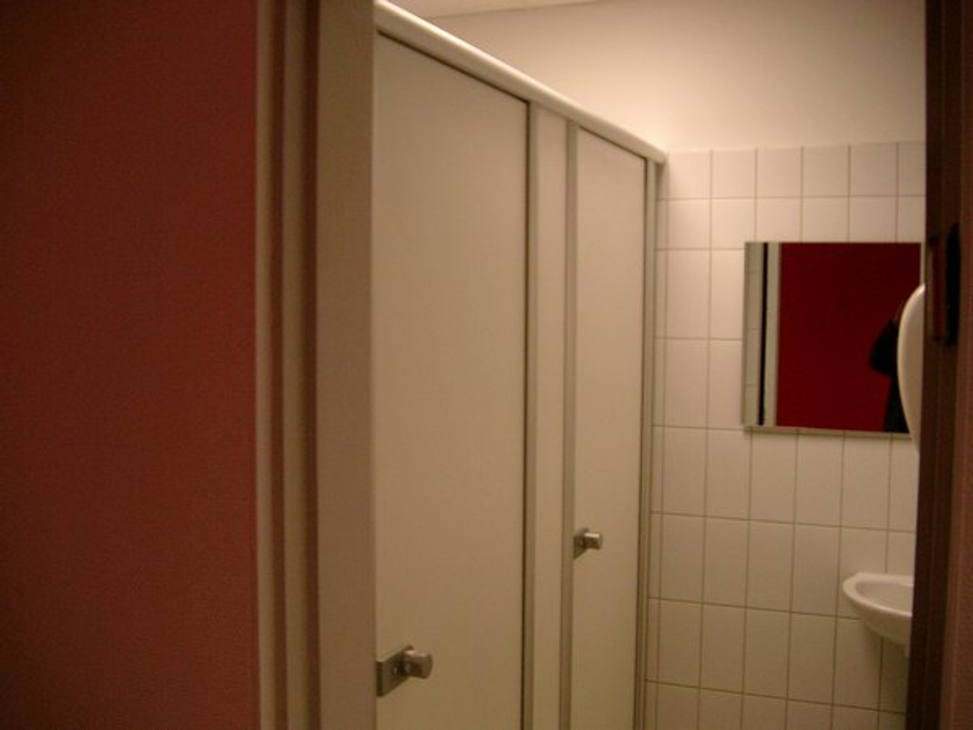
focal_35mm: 37
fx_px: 1040
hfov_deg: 50.1
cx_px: 486
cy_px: 365
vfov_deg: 38.7
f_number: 2.6
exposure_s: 1/125
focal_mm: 7.6
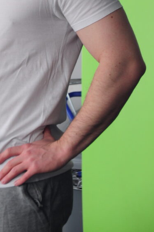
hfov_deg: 4.5
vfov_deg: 6.8
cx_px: 0
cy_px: 10
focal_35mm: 303
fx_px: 1948
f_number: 5.6
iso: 200
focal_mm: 98
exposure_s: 1/15
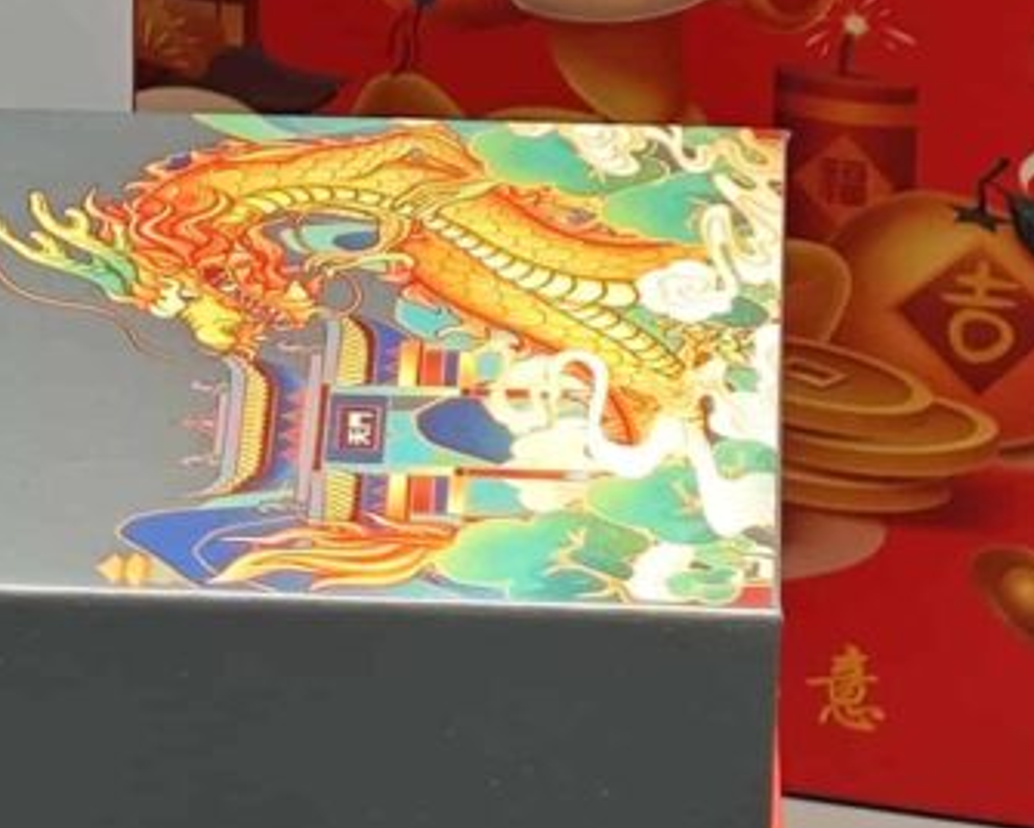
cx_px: -182
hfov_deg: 4.6
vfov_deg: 3.7
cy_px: 133
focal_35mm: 419
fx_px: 12822
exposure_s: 1/100
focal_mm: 10.1
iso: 200
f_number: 2
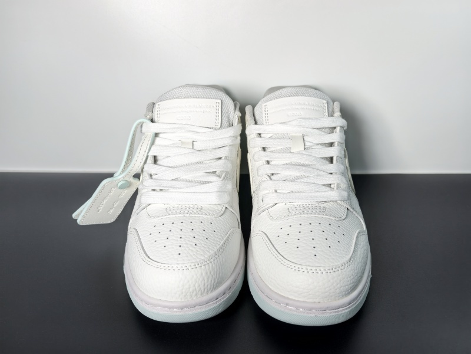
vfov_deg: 51.4
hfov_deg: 65.3
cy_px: 177
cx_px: 236
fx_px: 367
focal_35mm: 27
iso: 50
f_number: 2
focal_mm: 6.98
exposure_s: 1/500
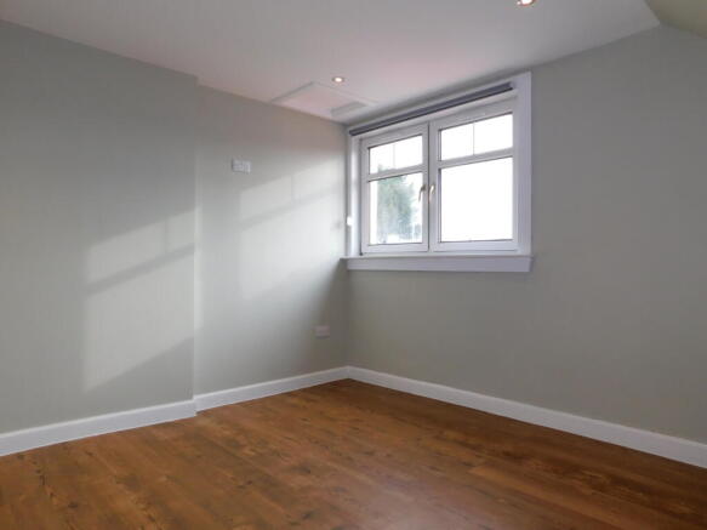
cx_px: 354
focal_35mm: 23
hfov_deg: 73.9
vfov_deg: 58.9
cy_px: 265
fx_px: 470
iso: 125
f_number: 3
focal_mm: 4
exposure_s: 1/80
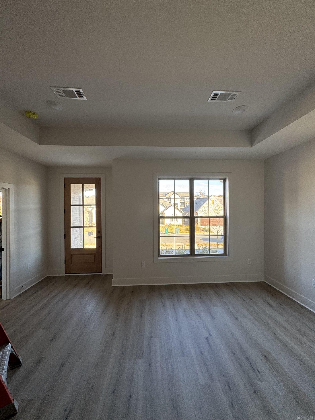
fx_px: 170
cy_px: 210
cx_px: 158
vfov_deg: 102.1
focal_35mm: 14
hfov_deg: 85.7
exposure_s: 1/99
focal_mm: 2.22
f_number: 2.2
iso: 64
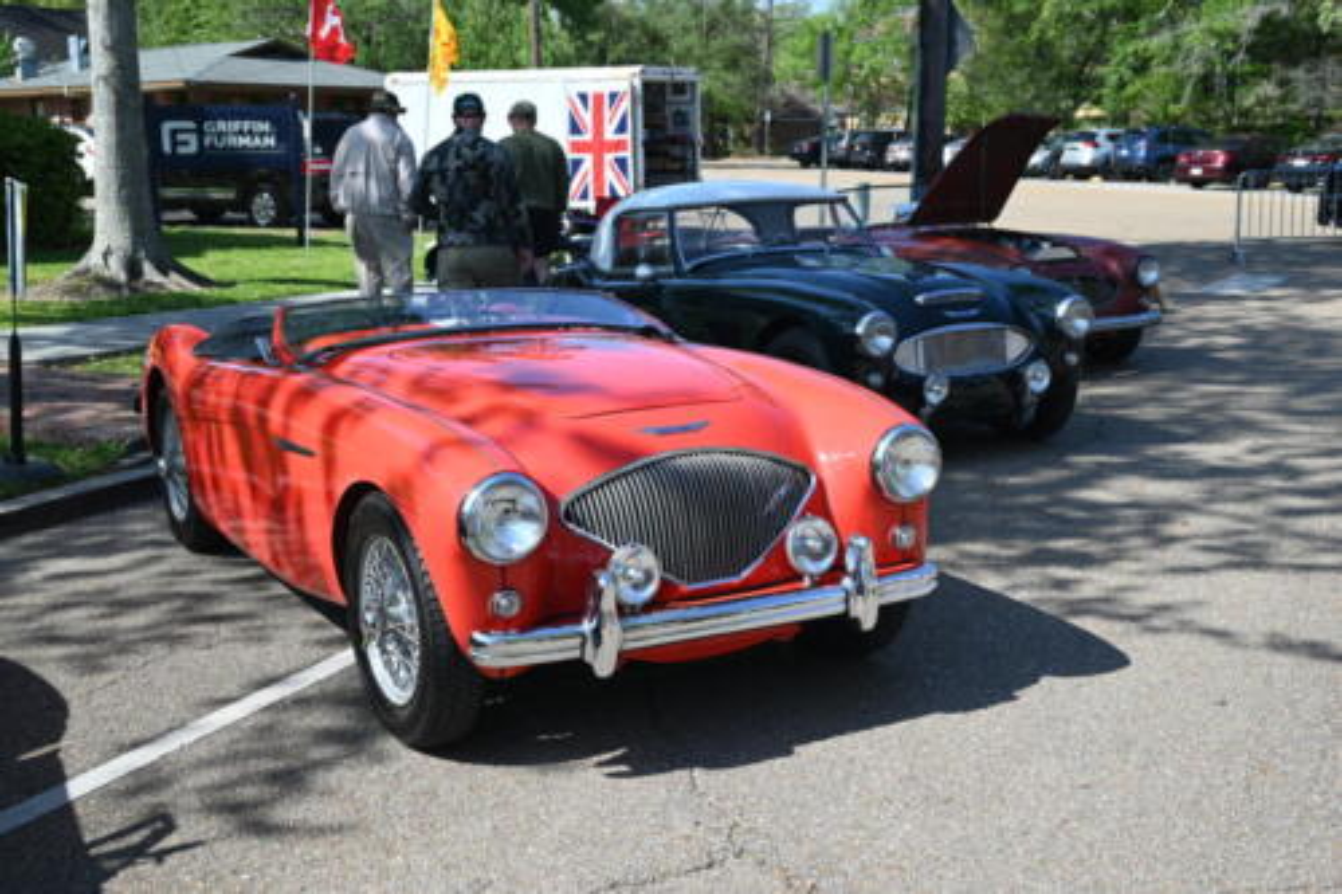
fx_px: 1528
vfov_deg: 32.6
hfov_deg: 47.4
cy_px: 447
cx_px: 671
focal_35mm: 41
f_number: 6.3
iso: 100
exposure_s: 1/320
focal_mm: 41
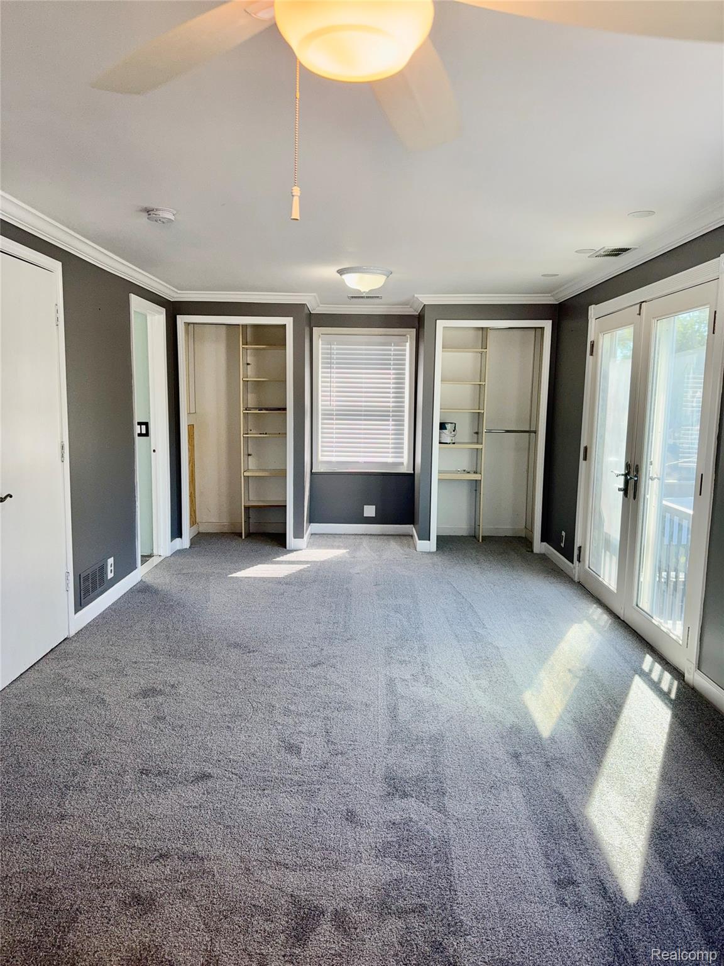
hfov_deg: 56.8
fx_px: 669
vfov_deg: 71.6
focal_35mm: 24
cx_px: 362
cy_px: 483
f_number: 1.78
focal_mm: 6.76
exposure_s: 1/235
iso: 100
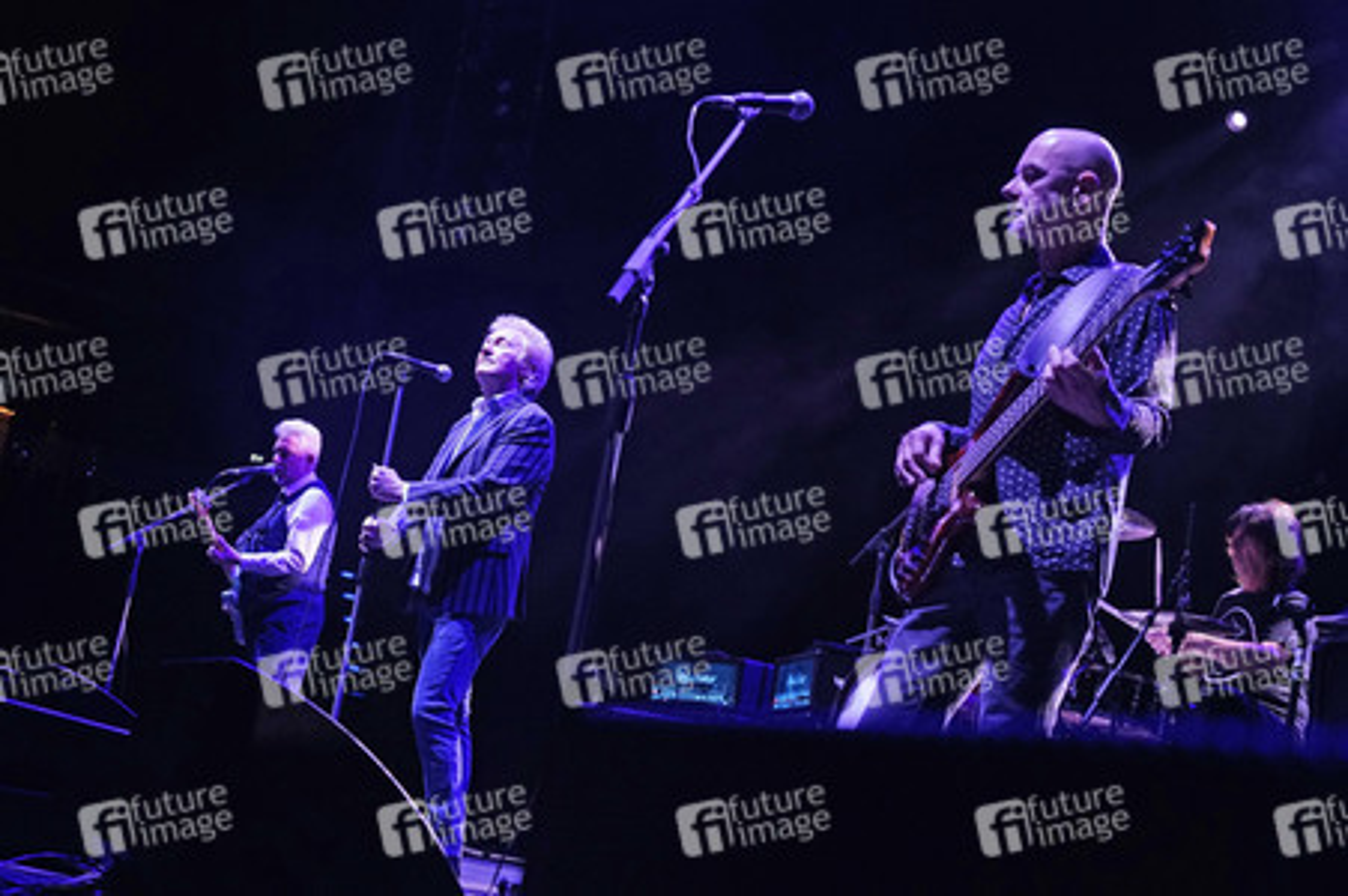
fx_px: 1721
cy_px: 448
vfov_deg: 29.2
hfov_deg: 42.8
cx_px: 674
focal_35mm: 46
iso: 3200
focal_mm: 46
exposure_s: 1/200
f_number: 5
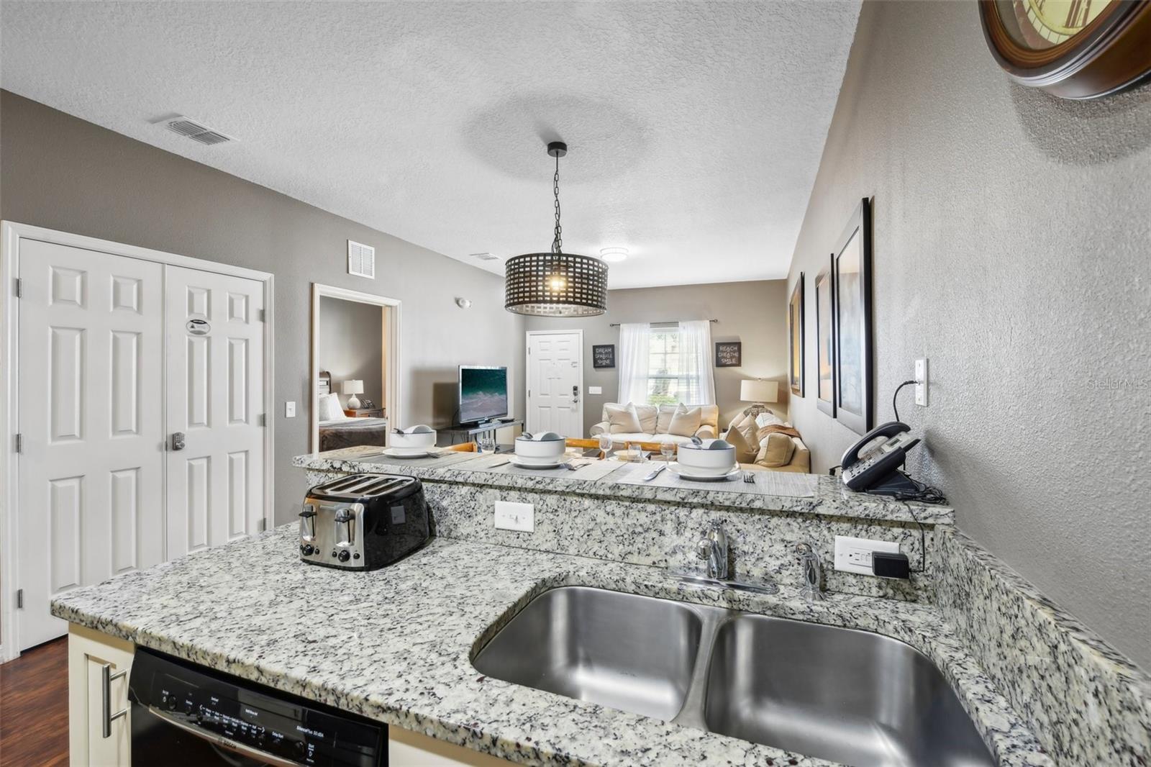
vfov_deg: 77.3
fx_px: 479
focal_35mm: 15
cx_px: 576
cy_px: 384
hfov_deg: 100.4
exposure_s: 1/4
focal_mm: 15
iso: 400
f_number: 8
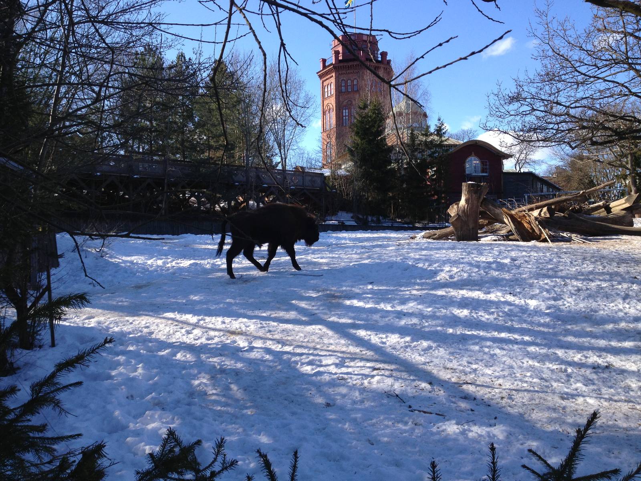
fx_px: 648
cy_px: 240
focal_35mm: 35
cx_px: 320
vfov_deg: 40.7
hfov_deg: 52.6
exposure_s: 1/890
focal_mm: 4.28
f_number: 2.4
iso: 50
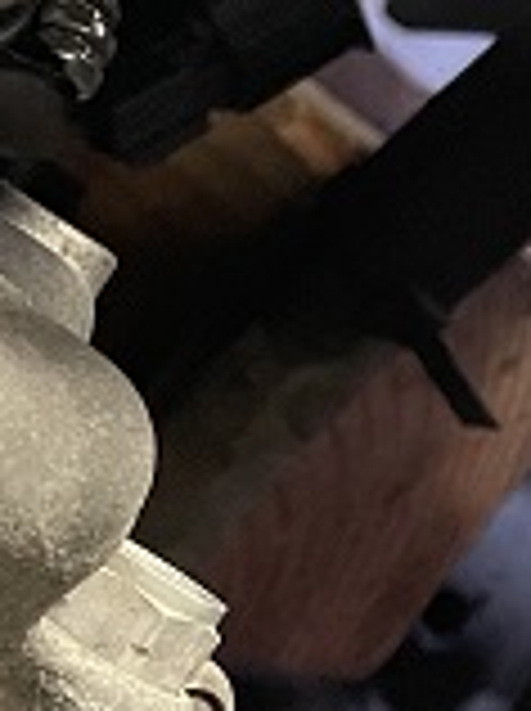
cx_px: 1170
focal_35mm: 132
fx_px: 2707
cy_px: 562
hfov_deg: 10.1
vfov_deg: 14.9
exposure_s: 1/60
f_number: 1.6
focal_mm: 4.2
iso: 400
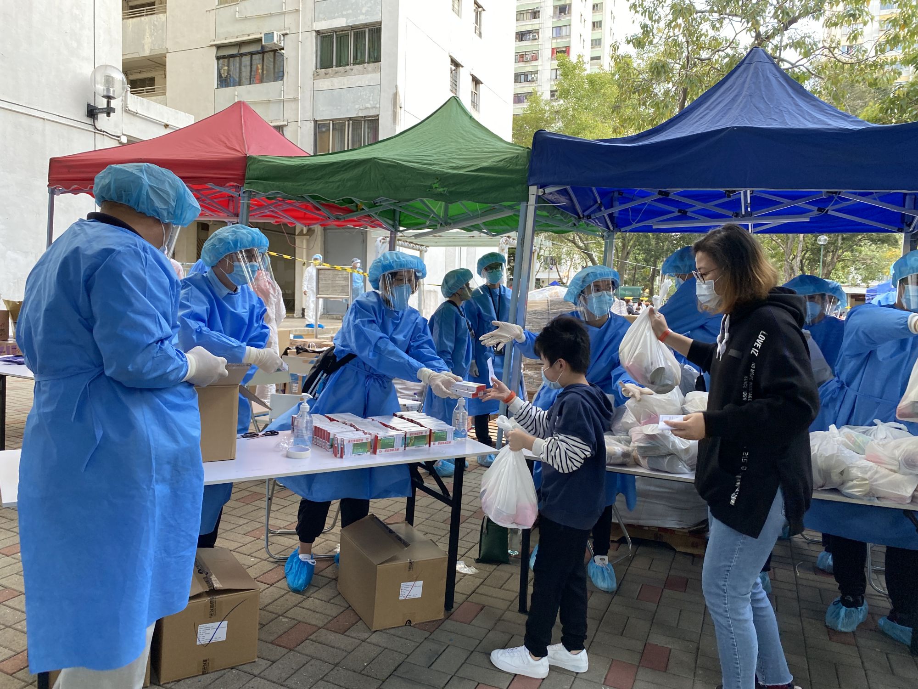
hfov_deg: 67.3
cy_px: 344
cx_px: 459
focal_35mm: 26
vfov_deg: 53.1
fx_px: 690
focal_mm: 4.25
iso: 125
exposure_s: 1/121
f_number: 1.8
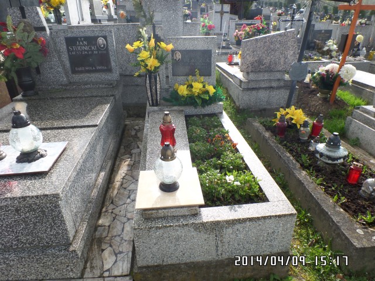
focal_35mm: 23
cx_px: 188
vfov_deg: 58.9
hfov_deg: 73.9
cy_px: 140
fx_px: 249
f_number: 3.5
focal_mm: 4.1
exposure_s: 1/125
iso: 100
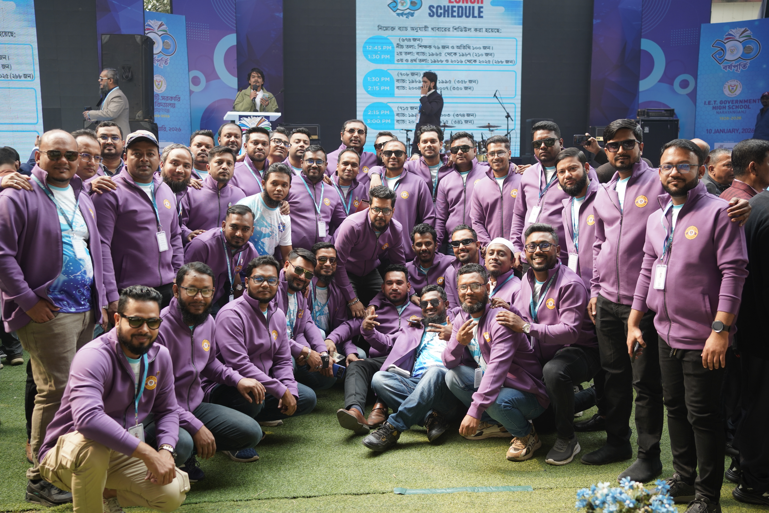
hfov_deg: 54.4
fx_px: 748
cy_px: 256
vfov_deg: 37.9
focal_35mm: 35
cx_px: 384
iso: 320
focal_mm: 35
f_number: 3.5
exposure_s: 1/160
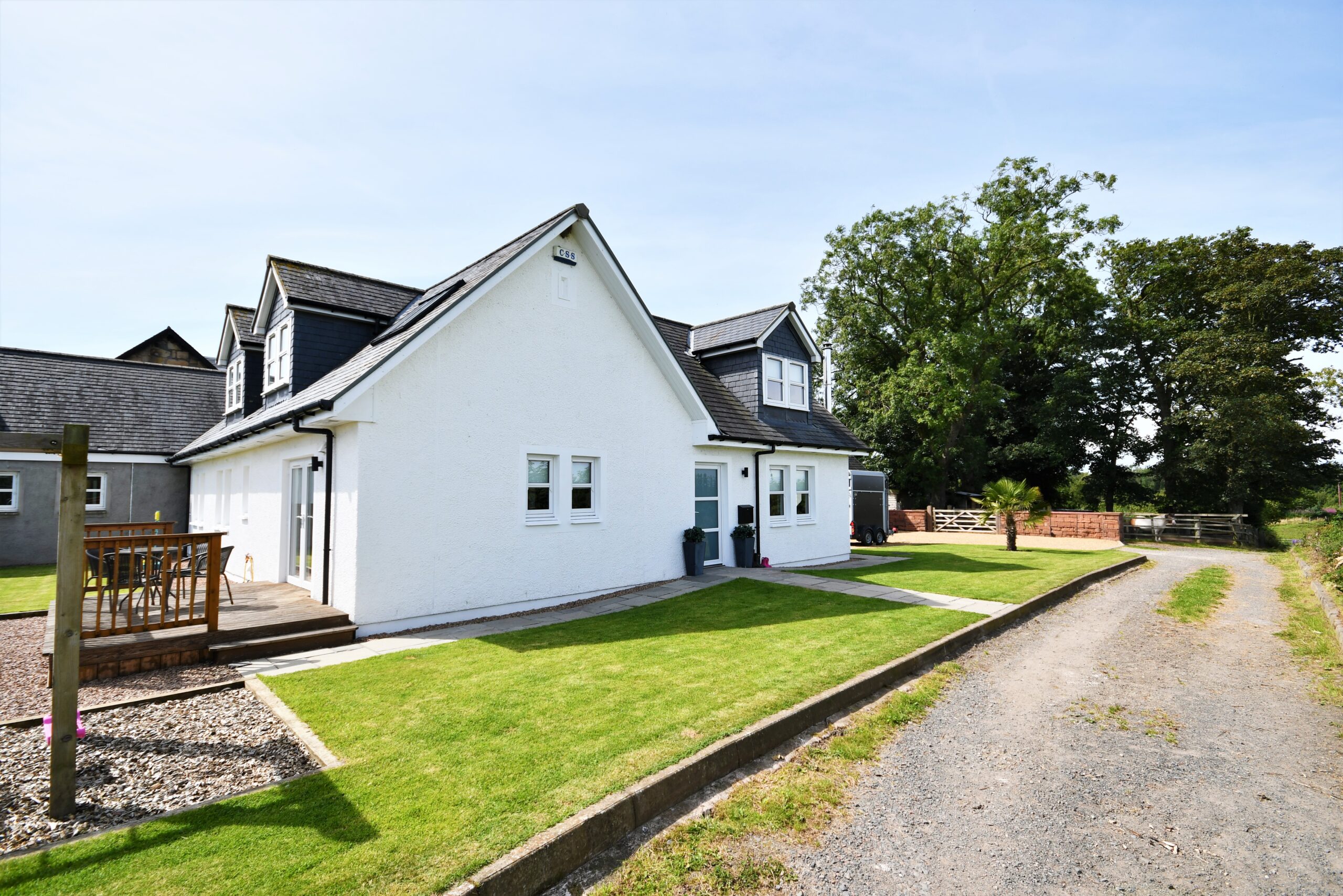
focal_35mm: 16
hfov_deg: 96.7
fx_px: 597
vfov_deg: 73.8
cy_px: 448
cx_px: 672
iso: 100
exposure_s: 1/400
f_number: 7.1
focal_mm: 11
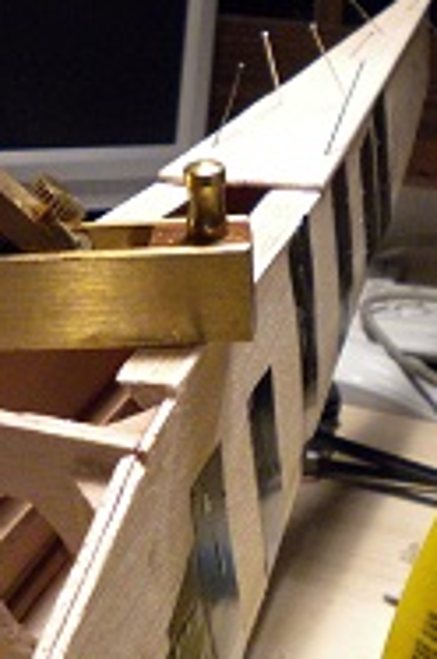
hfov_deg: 17.1
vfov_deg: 26.0
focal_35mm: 78
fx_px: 1425
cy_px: 271
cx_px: 11
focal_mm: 6.3
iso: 390
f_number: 3.1
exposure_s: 1/52.6
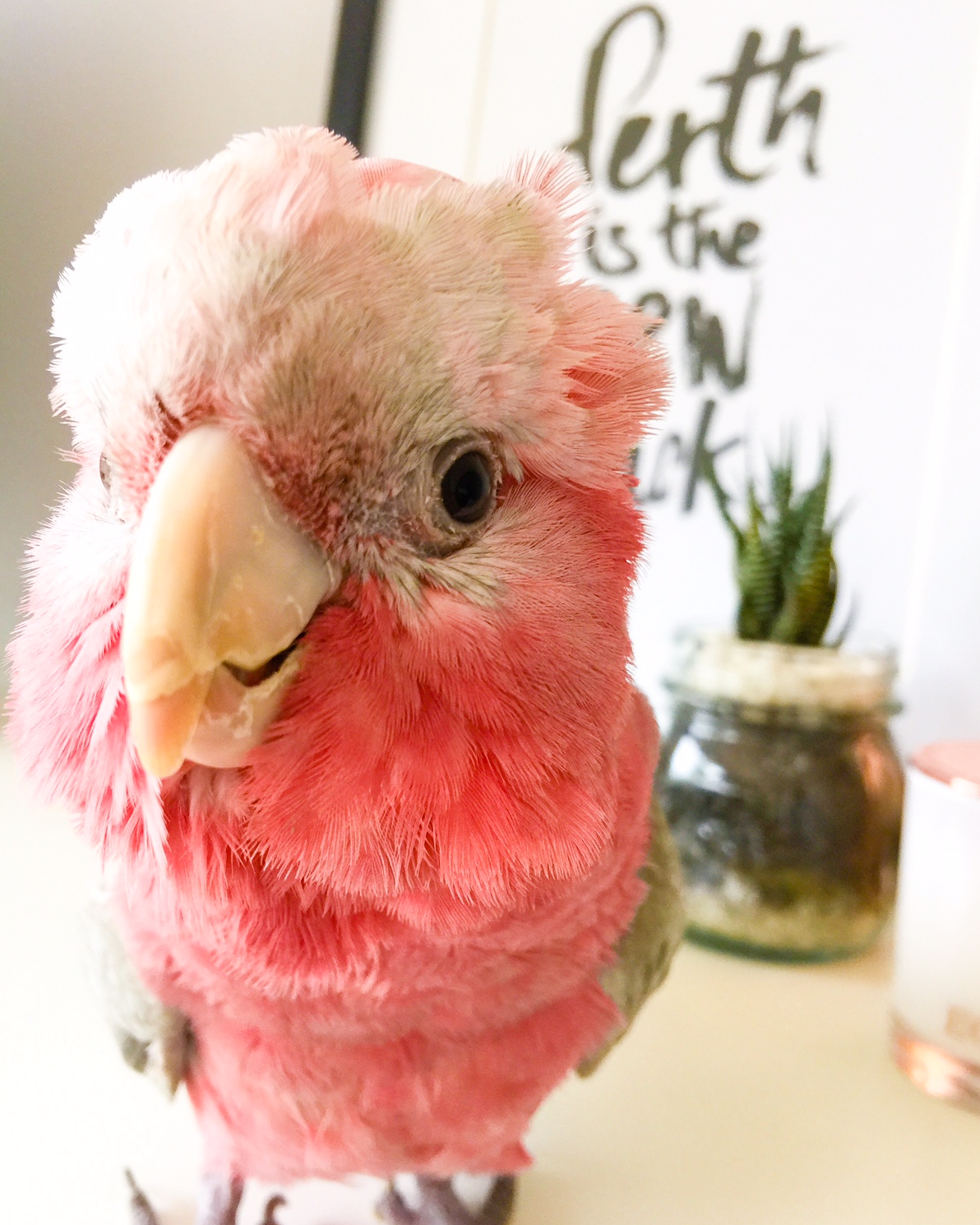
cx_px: 501
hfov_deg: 47.1
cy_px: 655
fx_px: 1124
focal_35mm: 31
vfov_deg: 57.1
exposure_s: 1/33
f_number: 2.2
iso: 50
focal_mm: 4.15
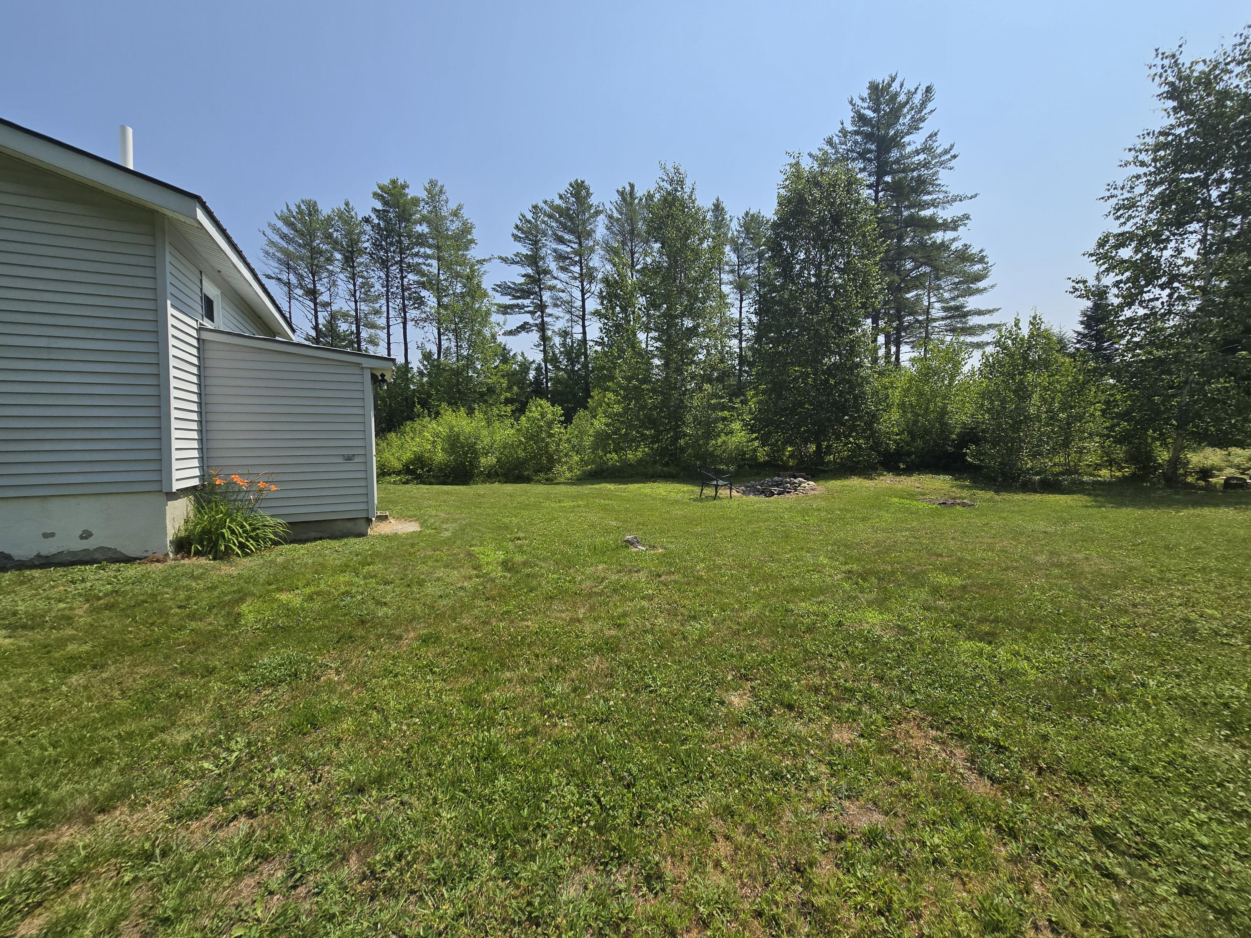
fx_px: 470
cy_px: 469
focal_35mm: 13
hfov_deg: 106.2
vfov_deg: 89.9
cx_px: 626
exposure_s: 1/2490
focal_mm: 2.2
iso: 50
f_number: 2.2
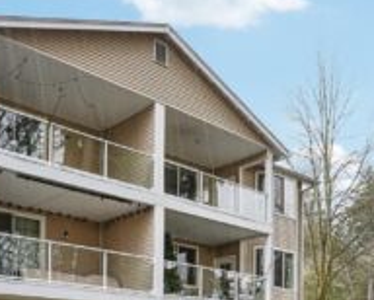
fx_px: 476
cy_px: 217
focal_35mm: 43
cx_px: 146
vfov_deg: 34.4
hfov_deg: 42.6
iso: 400
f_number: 8
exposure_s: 1/20
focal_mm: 22
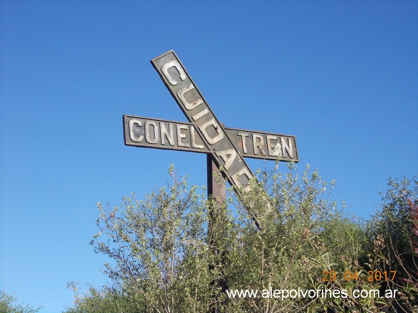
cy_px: 156
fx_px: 724
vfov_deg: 24.4
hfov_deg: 32.2
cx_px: 209
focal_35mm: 60
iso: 80
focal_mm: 8.5
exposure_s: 1/125
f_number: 8
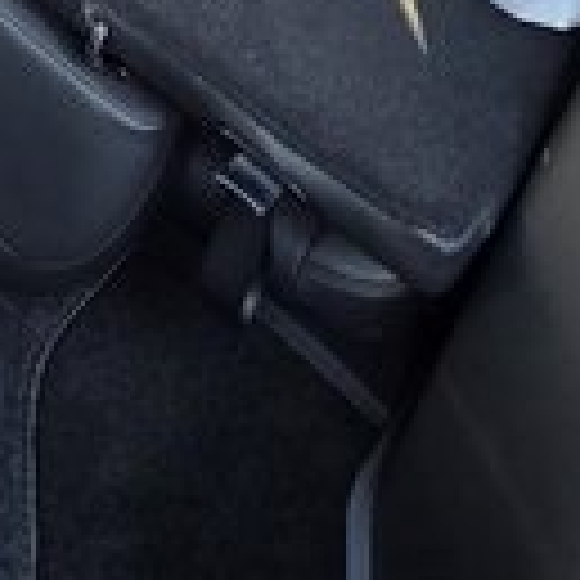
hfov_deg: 29.5
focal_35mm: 57
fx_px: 1081
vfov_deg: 22.0
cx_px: 130
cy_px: -391
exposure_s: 1/120
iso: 250
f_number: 1.9
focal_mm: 2.2
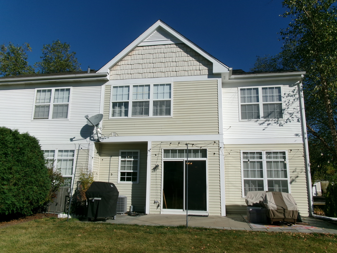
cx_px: 168
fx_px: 273
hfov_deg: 63.4
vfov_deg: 49.7
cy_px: 126
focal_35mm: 28
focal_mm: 5.1
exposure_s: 1/300
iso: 100
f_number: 10.8
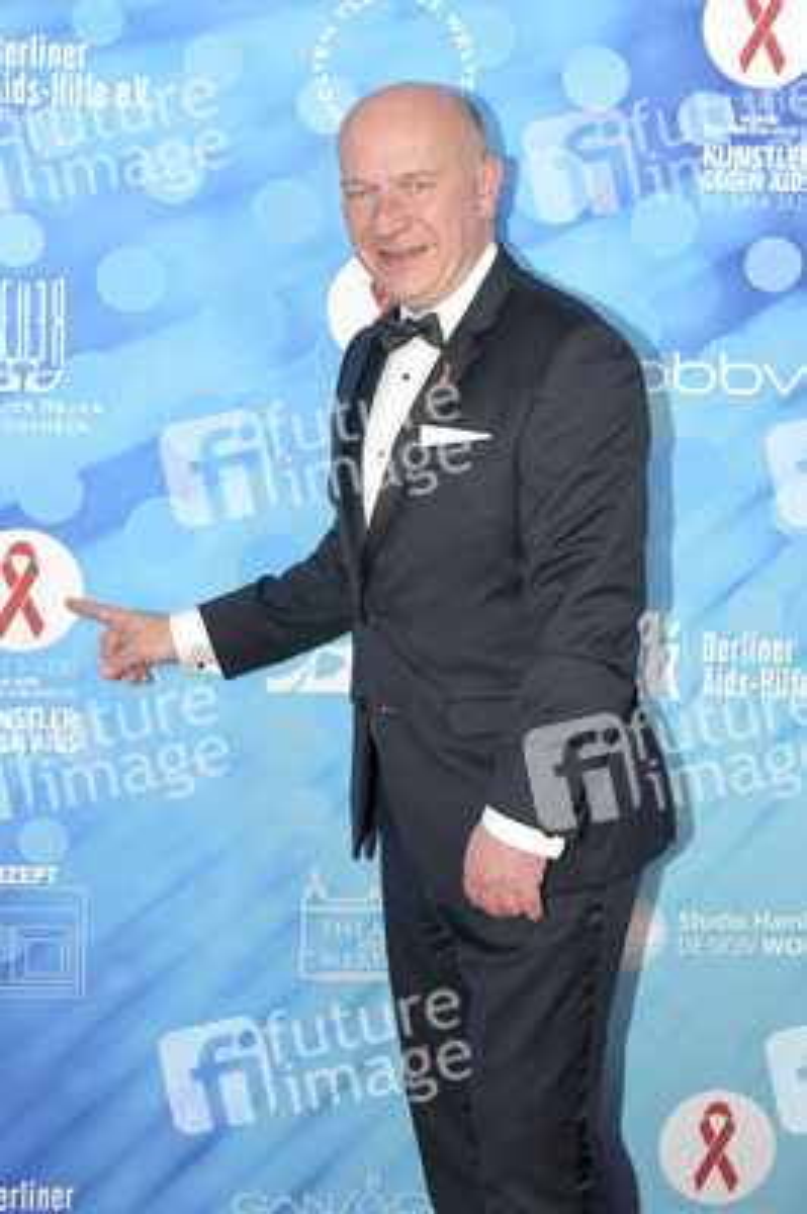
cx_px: 404
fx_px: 1617
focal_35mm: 48
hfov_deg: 28.0
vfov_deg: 41.1
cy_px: 607
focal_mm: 48
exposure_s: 1/250
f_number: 6.3
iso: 1600
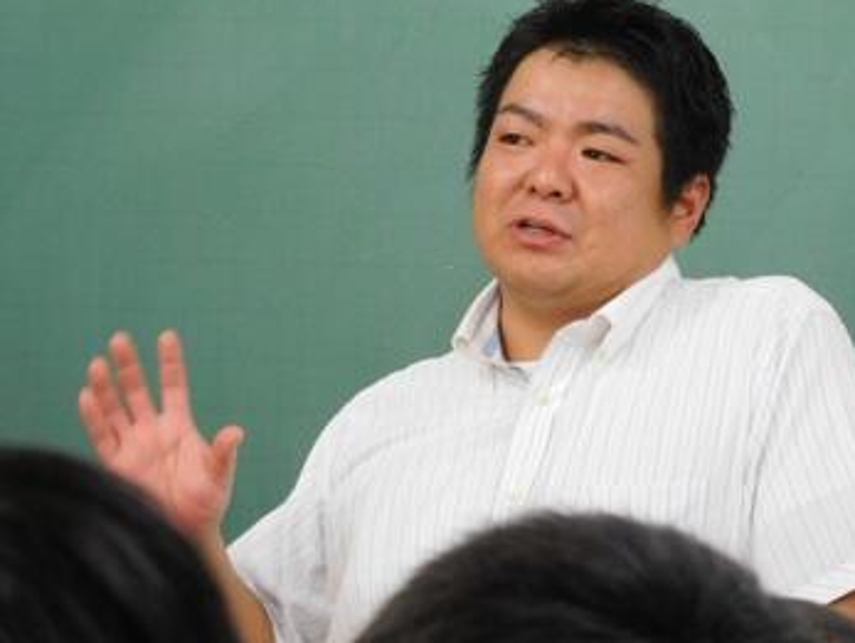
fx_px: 7269
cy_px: 314
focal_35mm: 294
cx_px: 480
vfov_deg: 5.1
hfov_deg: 6.7
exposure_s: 1/30
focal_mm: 40.1
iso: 640
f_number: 5.5
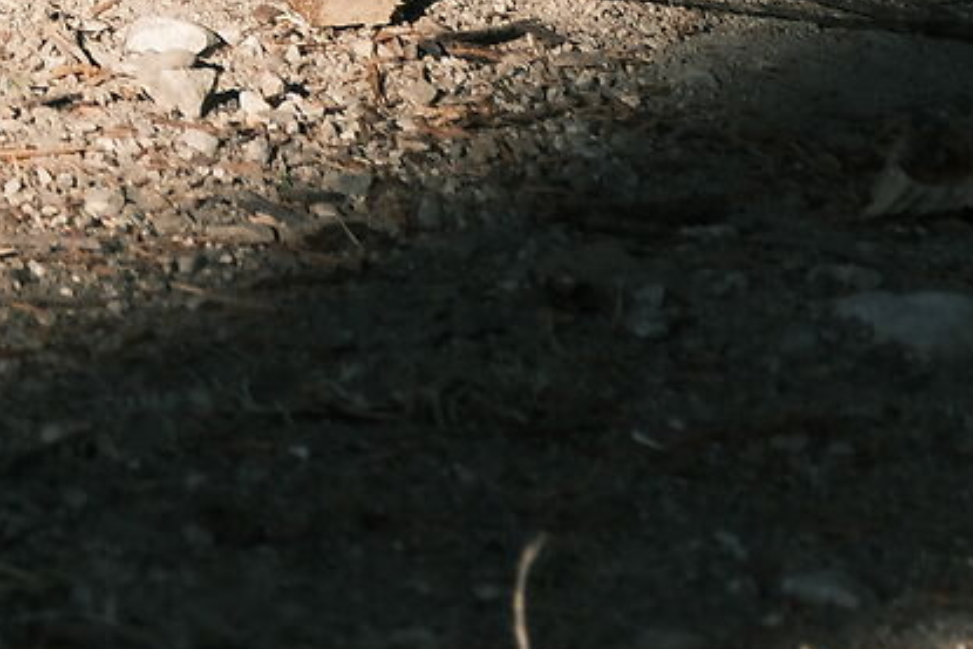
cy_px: -1211
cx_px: -1039
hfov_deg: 1.0
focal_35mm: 2083
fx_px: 56315
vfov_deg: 0.7
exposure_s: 1/500
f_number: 8
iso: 250
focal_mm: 239.8
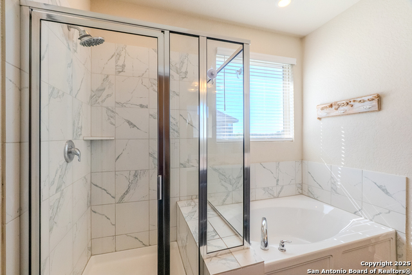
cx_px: 206
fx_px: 172
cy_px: 138
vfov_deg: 77.4
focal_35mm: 15
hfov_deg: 100.4
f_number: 11
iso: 400
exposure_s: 1/500
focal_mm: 10
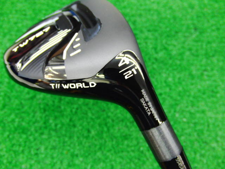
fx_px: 240
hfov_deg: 50.1
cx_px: 112
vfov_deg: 38.7
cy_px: 84
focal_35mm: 37
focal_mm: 6.42
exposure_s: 1/20
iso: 400
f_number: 3.6
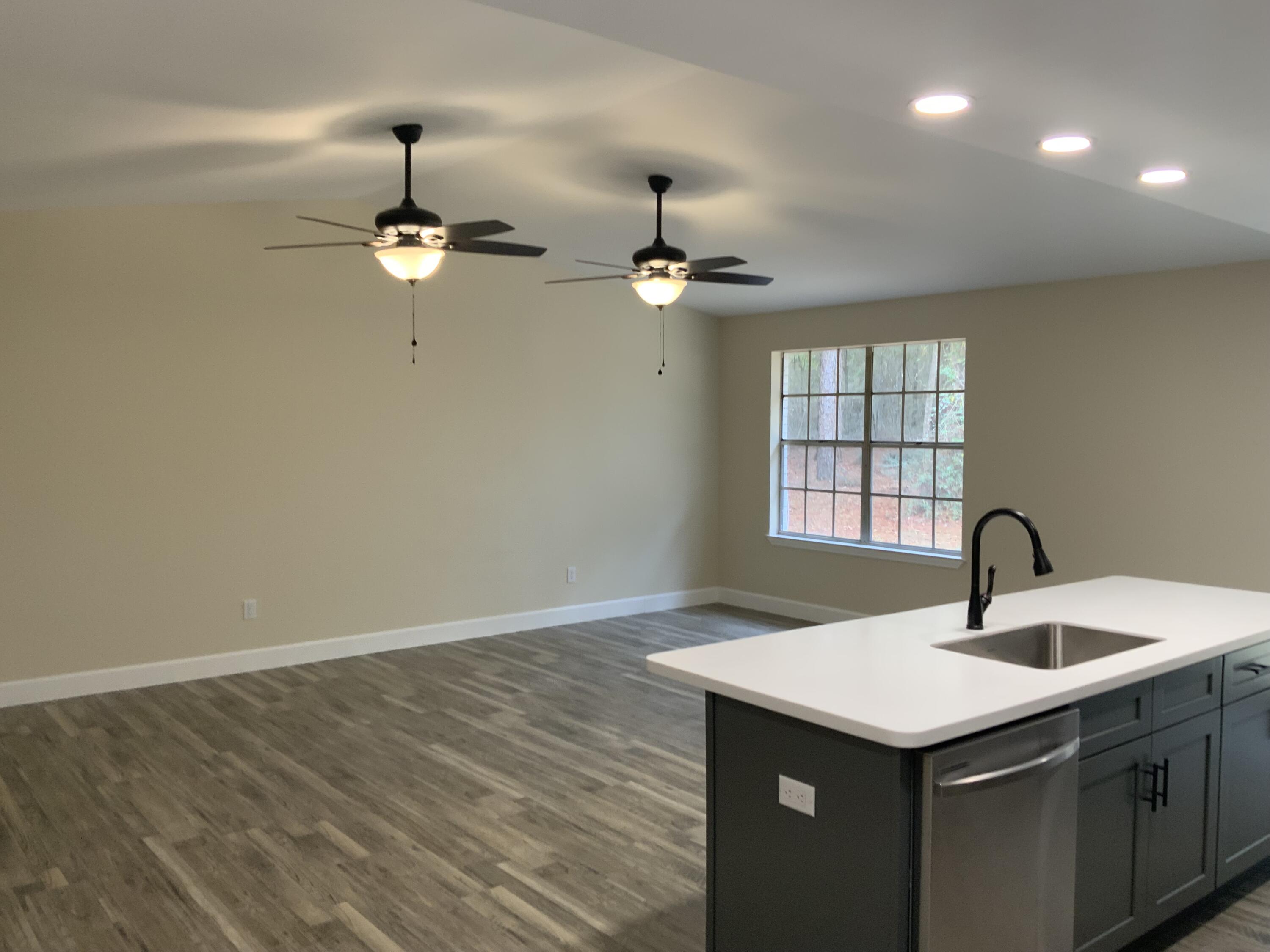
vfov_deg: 48.2
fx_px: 1064
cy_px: 476
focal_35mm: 29
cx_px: 635
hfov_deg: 61.7
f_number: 1.8
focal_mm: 3
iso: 80
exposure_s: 1/60
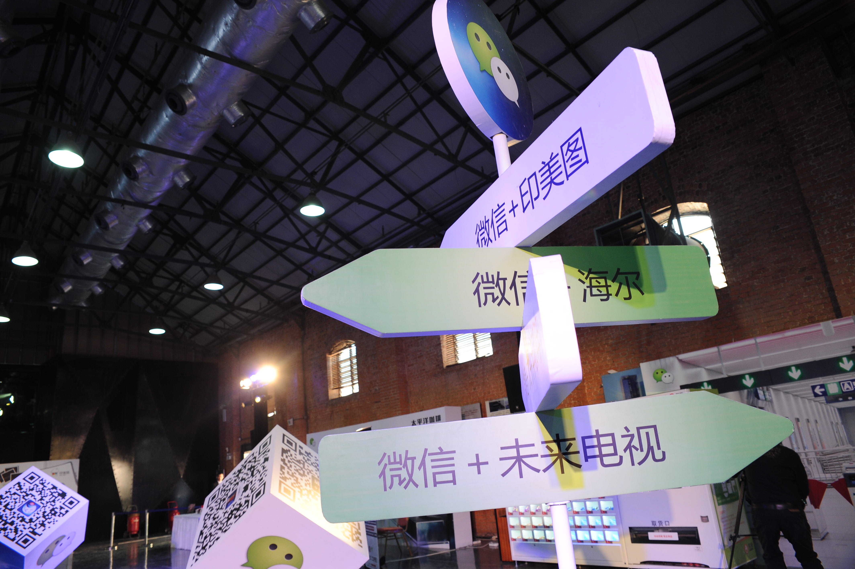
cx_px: 428
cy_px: 284
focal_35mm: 52
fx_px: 1234
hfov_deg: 38.2
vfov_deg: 26.0
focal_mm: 52
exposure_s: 1/40
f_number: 5
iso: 800
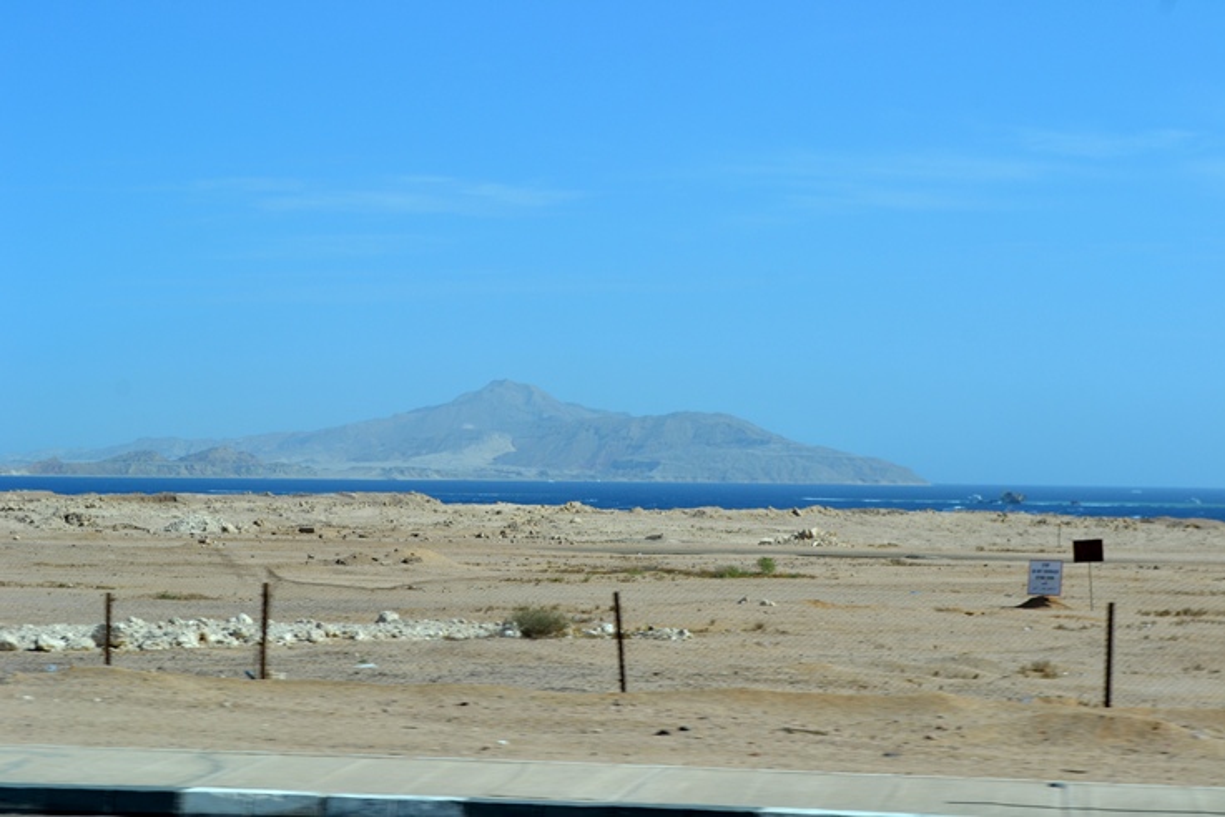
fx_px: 2808
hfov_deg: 24.6
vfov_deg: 16.6
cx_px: 612
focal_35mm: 82
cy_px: 408
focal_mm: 55
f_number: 8
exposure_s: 1/250
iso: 100
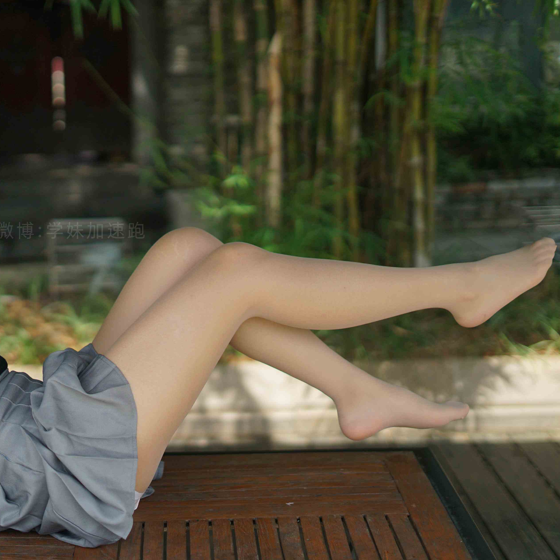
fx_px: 1299
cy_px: 287
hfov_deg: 24.1
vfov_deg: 24.3
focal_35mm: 71
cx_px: 144
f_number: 1.8
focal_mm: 50
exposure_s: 1/4000
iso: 200
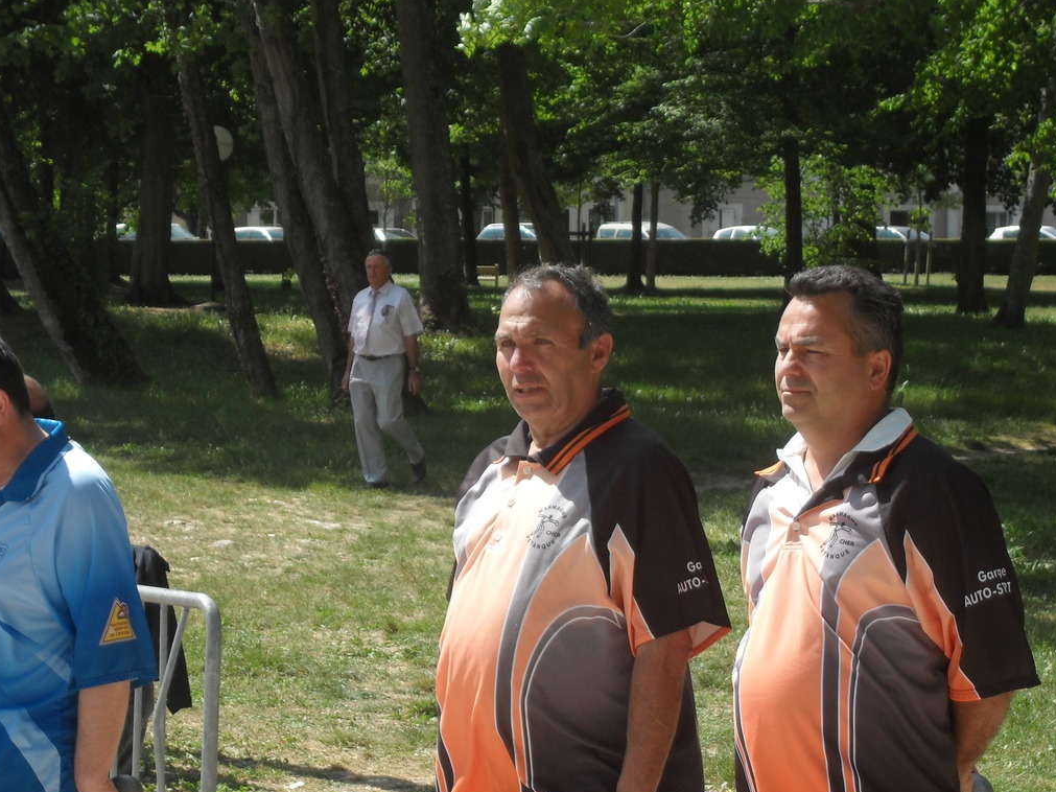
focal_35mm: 133
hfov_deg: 14.8
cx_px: 626
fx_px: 4057
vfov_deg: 11.1
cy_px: 490
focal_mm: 18.6
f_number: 5.2
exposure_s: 1/250
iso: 100
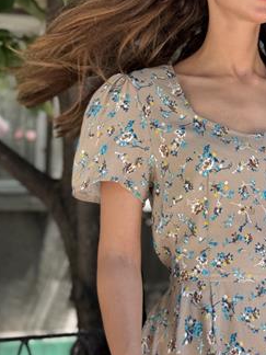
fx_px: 809
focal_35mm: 79
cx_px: 176
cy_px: 96
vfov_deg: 24.5
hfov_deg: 18.6
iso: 64
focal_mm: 6.76
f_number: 1.78
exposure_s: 1/242
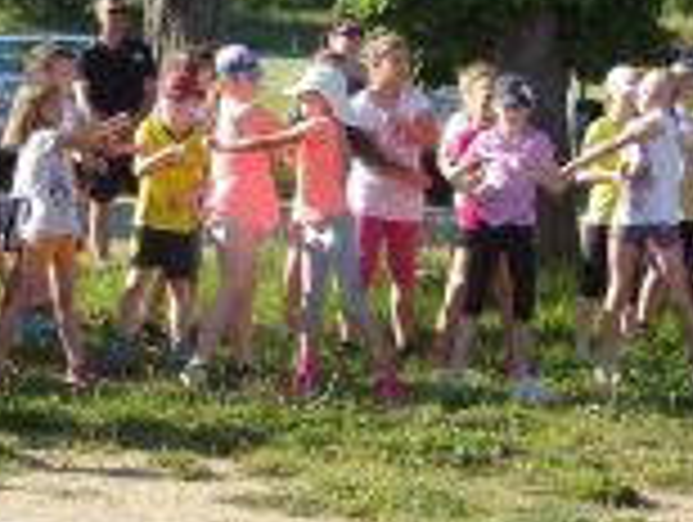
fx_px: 2707
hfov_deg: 14.2
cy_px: 279
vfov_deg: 11.0
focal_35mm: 135
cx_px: -108
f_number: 4.3
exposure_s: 1/340
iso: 80
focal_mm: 9.4
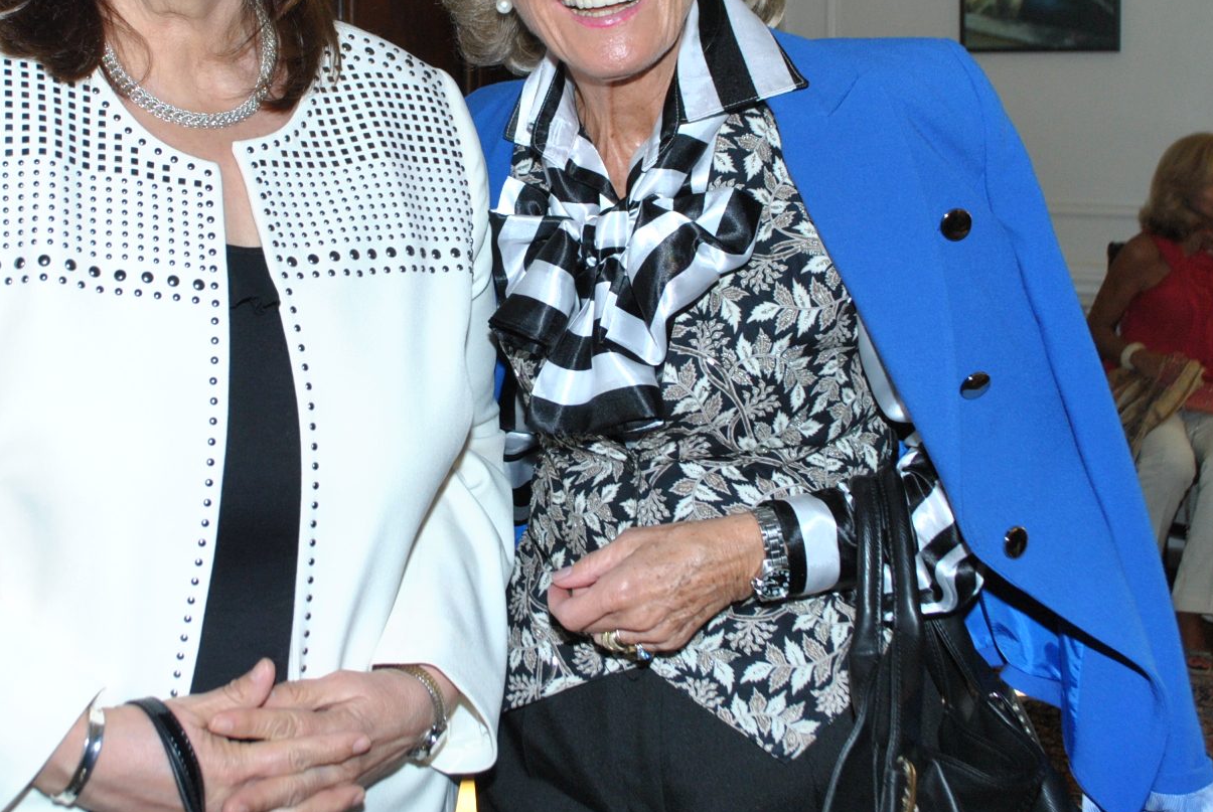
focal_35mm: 53
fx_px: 1788
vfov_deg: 25.3
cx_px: 376
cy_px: 205
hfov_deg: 37.0
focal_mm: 22
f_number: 5.6
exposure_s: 1/80
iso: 400
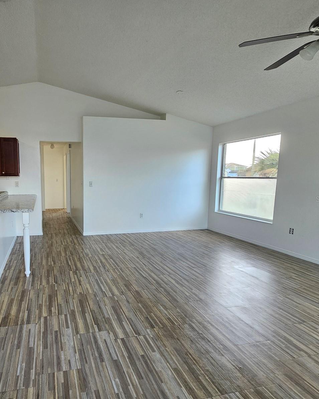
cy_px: 199
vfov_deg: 89.6
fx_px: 201
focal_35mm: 17
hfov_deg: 71.7
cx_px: 80
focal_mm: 2.2
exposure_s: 1/60
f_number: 2.2
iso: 64
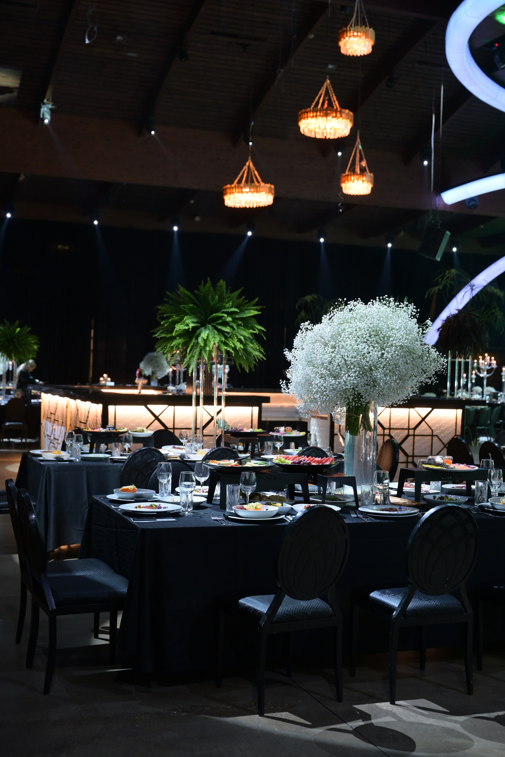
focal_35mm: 46
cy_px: 378
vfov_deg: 42.7
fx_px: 967
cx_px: 252
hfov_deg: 29.3
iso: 1600
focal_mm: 46
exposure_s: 1/50
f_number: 4
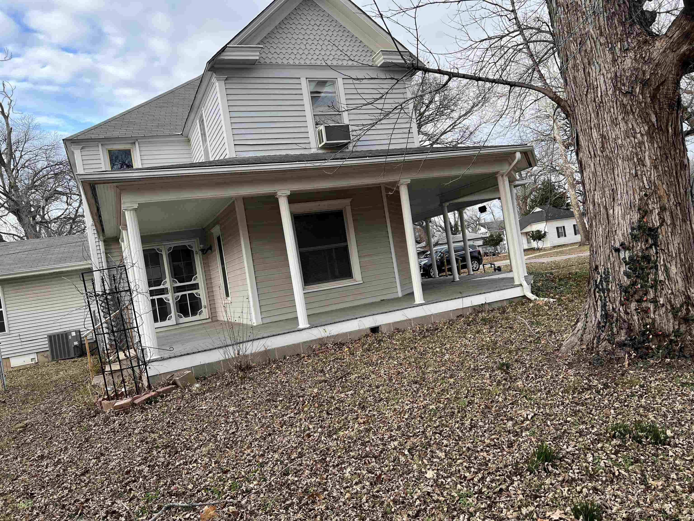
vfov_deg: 53.1
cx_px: 347
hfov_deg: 67.3
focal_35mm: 26
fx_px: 521
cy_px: 260
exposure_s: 1/340
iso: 50
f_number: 1.5
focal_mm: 5.7
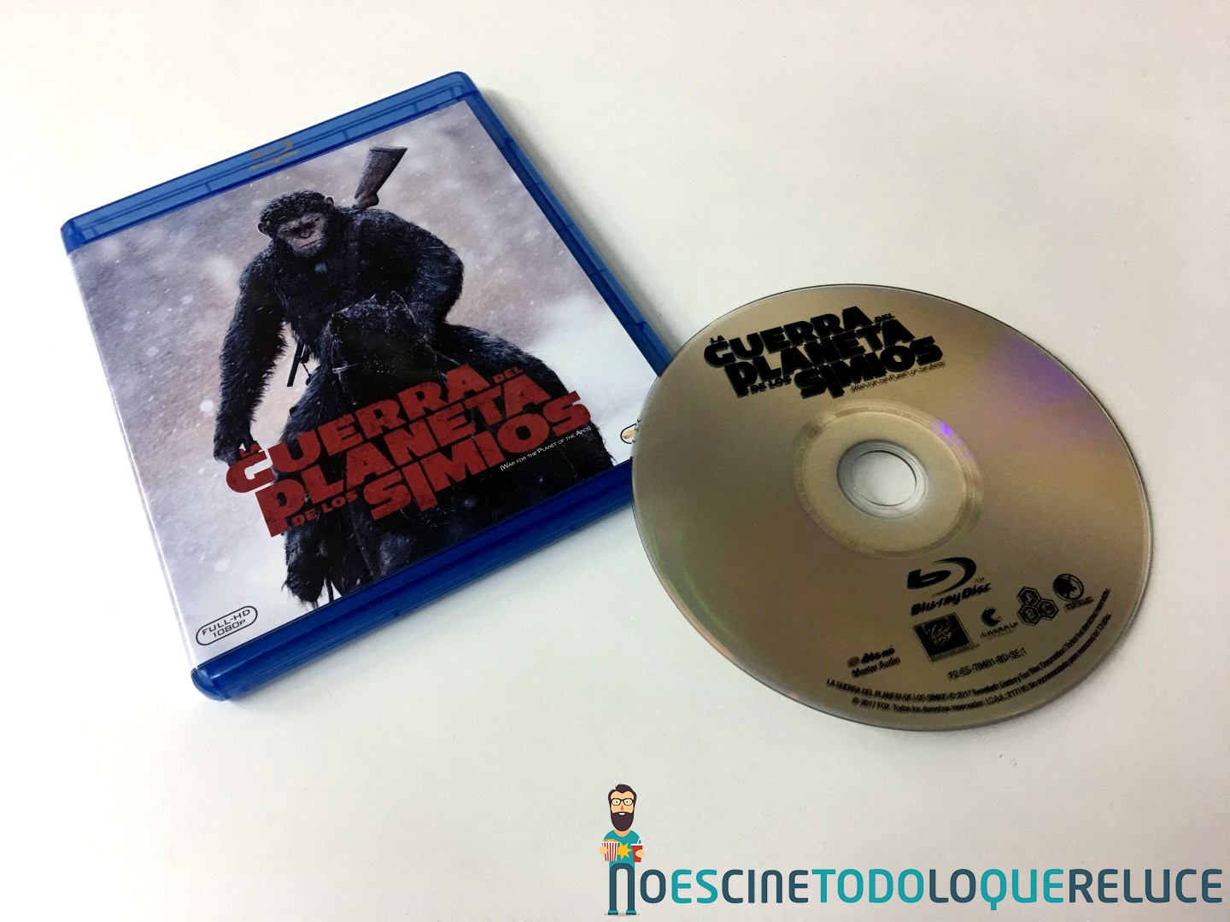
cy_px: 461
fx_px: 1030
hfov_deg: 61.7
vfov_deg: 48.2
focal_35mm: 29
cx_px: 615
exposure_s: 1/17
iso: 50
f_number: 2.2
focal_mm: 4.15
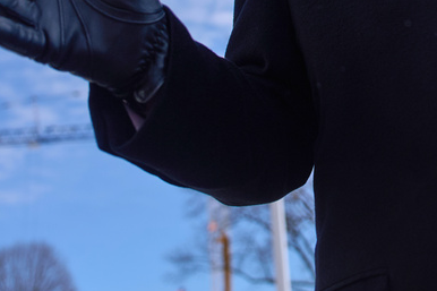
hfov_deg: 25.4
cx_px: 400
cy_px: -78
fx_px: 934
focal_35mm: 77
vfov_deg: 16.8
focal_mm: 29
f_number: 2.8
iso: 200
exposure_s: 1/6400
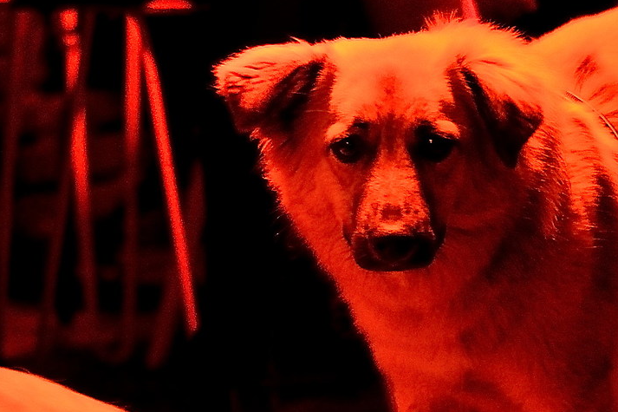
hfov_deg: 8.2
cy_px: 367
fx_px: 4325
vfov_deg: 5.4
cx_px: 419
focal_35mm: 252
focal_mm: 50
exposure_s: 1/50
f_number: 2.2
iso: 800
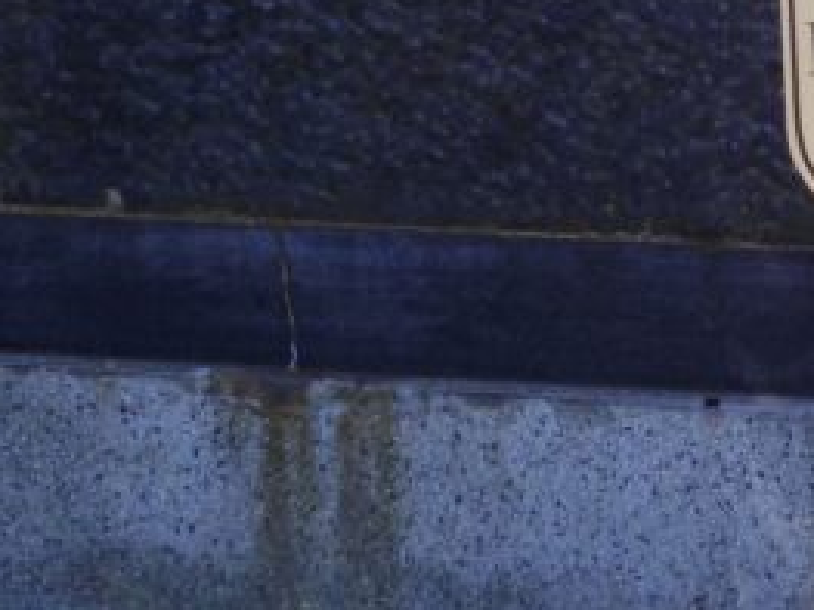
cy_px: -291
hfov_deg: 10.0
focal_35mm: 195
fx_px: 4583
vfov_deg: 7.5
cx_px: 888
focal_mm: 11.5
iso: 100
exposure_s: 1/60
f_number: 5.1
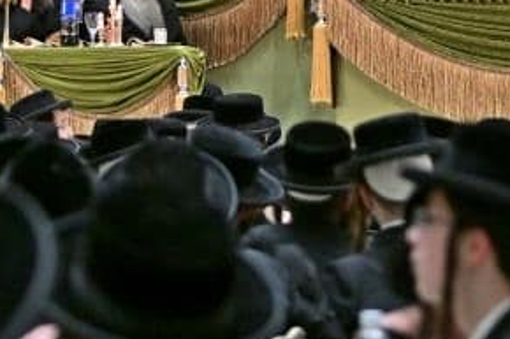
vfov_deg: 3.7
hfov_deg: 5.5
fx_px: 5253
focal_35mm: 371
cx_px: 603
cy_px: -146
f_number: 2.8
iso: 400
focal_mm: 70
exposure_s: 1/160
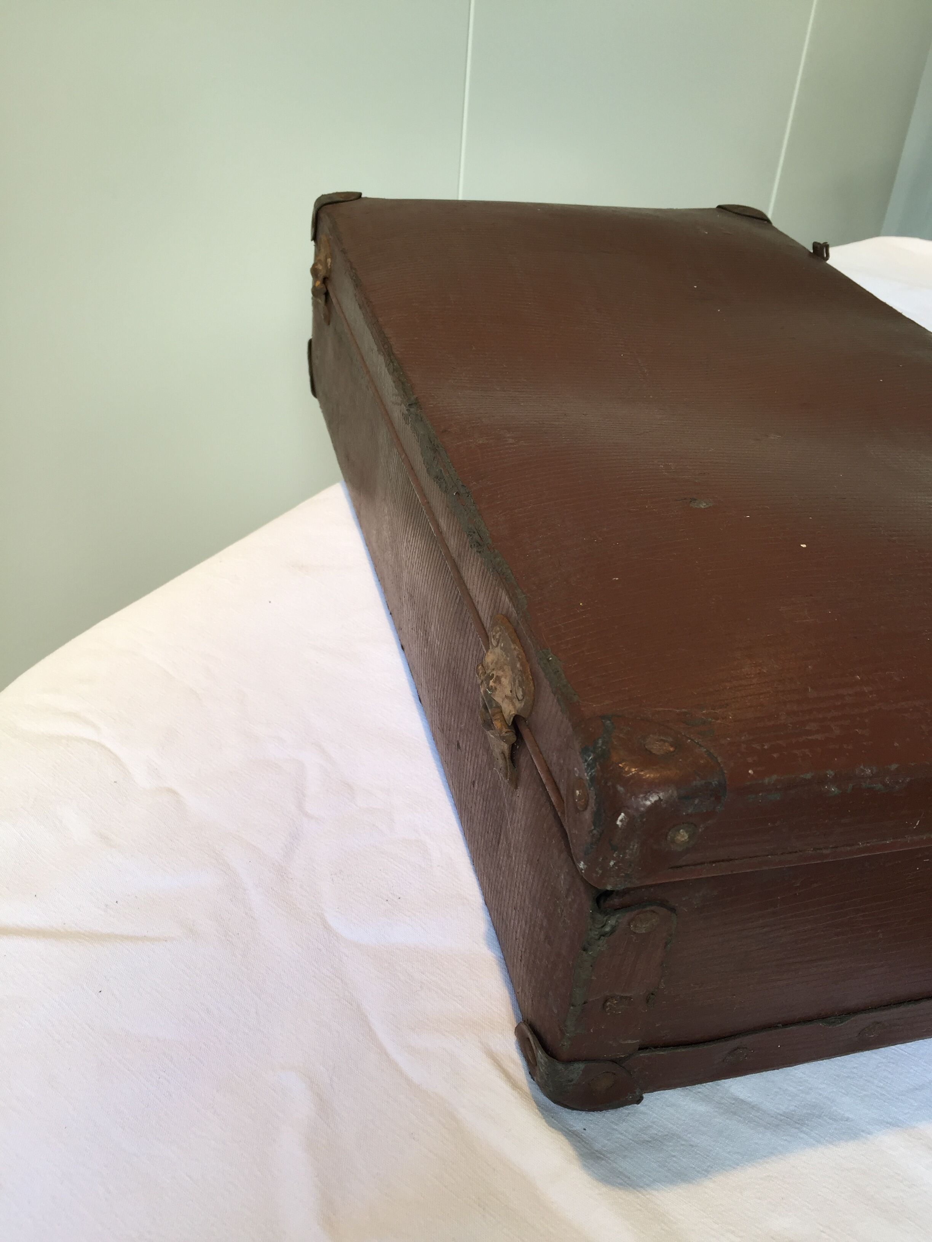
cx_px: 466
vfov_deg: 61.7
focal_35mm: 29
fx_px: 1041
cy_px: 621
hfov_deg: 48.2
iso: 32
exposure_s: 1/50
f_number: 2.2
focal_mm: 4.15
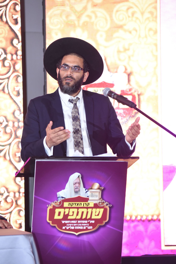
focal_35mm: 135
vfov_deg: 15.2
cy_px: 132
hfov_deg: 10.2
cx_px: 88
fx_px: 990
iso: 3200
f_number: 4
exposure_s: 1/200
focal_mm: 135
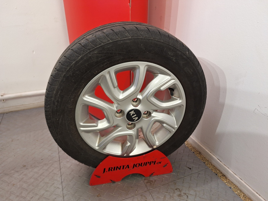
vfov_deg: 58.9
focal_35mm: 23
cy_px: 100
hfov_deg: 73.9
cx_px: 134
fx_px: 178
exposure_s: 1/33
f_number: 1.8
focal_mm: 5.54
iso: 200
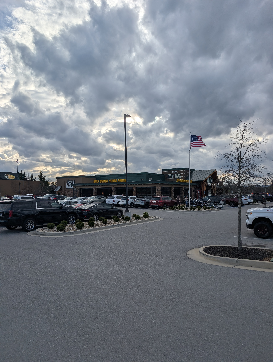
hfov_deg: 56.9
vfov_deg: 71.5
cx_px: 136
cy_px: 181
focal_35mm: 24
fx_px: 252
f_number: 1.68
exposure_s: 1/1653
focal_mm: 6.9
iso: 20
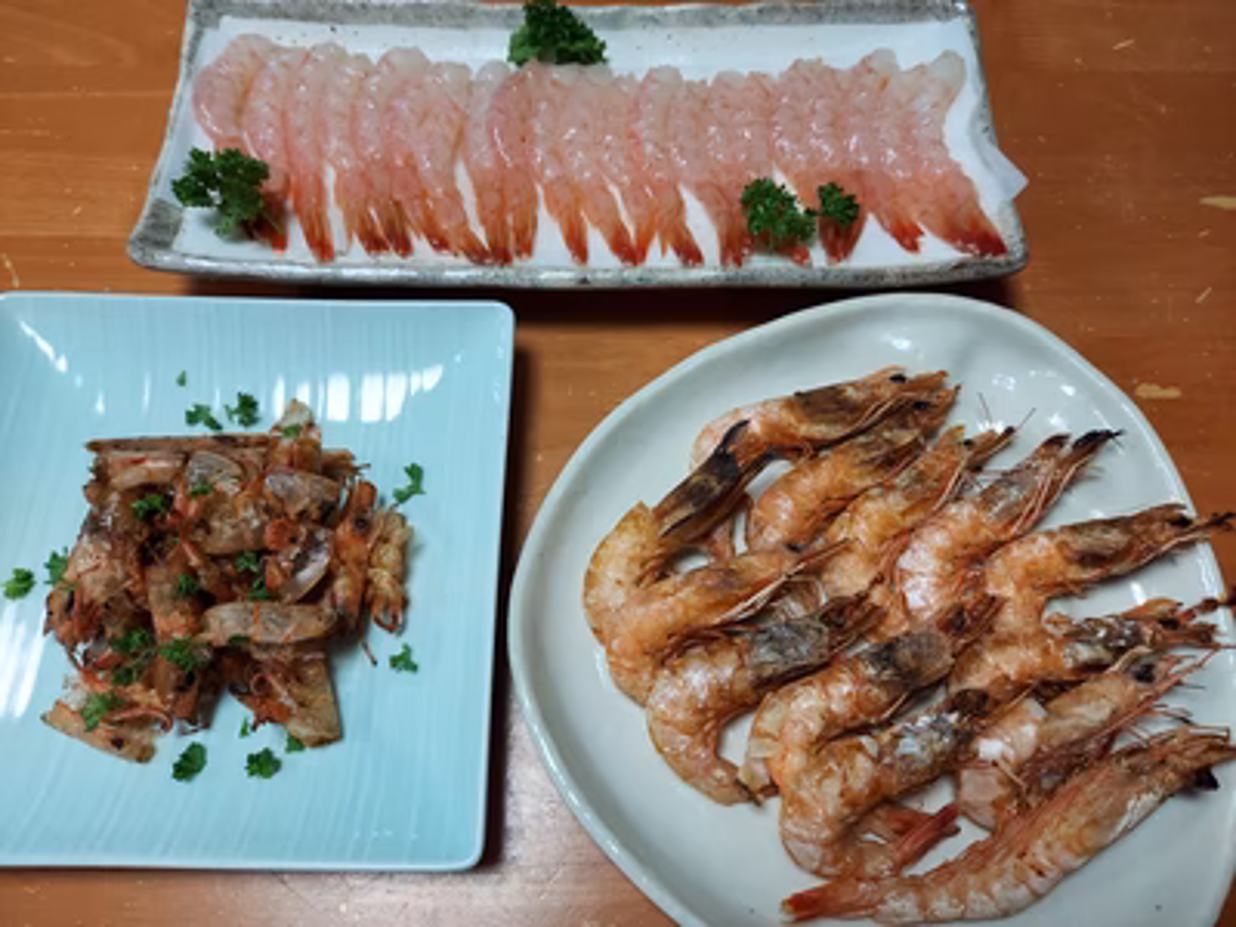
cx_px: 618
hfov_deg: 69.4
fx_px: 893
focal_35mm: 25
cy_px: 464
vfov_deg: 54.9
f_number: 2
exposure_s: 1/60
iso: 200
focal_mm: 4.6
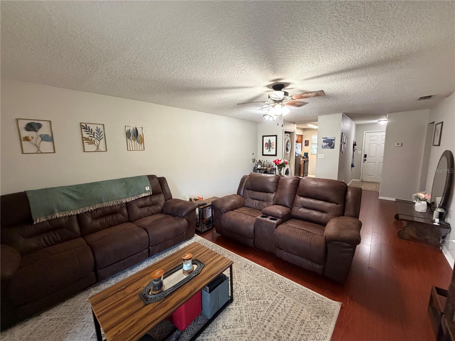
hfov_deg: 102.1
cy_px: 170
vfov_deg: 85.7
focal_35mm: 14
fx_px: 184
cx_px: 228
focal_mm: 2.22
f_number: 2.2
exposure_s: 1/60
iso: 500
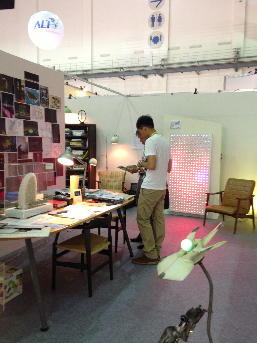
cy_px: 172
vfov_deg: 55.4
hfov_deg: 42.9
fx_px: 327
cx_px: 128
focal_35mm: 33
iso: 125
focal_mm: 4.13
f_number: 2.4
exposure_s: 1/20
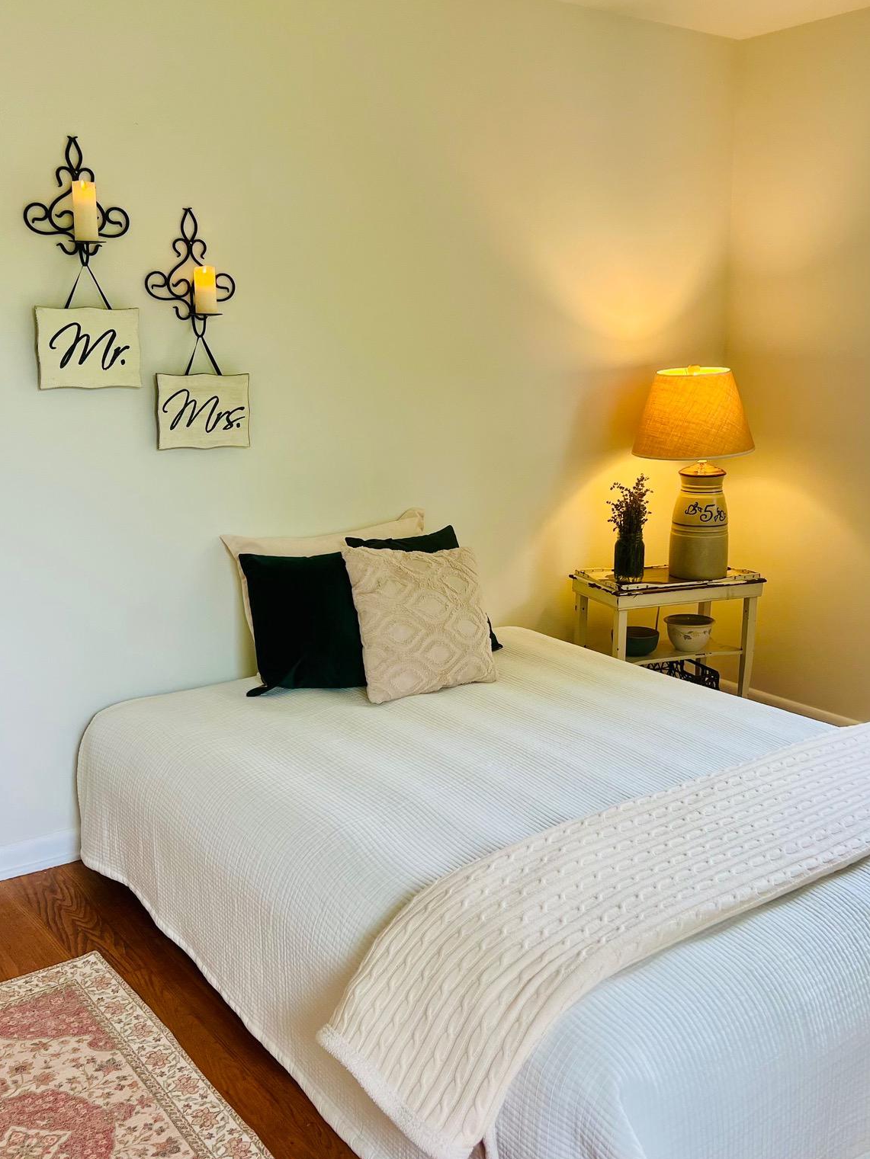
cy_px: 584
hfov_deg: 40.7
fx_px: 1173
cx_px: 474
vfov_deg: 52.6
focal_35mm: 35
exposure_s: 1/120
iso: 80
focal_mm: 5.7
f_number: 1.5
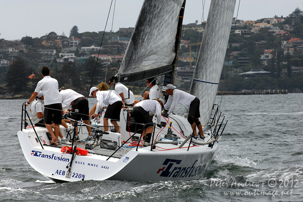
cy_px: 101
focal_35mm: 270
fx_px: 2271
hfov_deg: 7.6
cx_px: 152
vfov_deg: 5.1
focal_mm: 180
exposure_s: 1/1000
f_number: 8
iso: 400
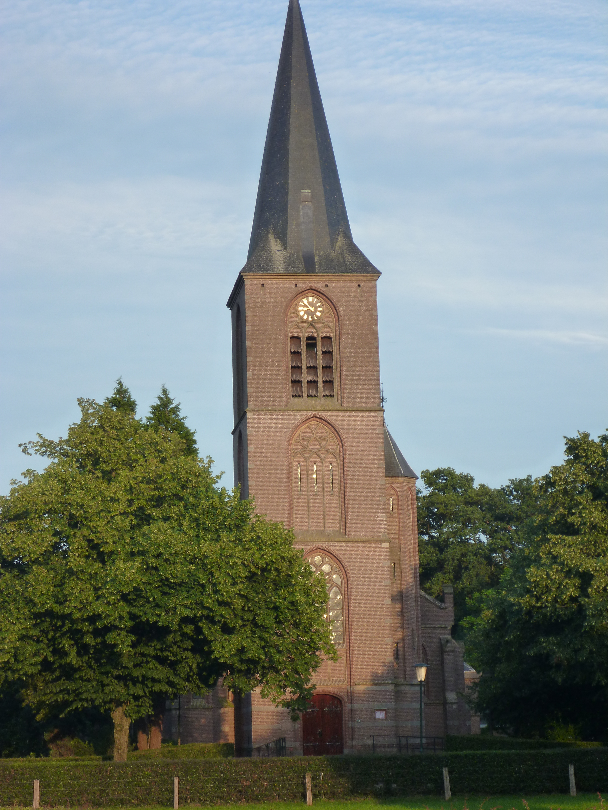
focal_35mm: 80
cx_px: 304
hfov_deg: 18.4
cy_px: 405
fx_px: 1874
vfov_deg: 24.4
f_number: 5.6
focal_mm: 14.3
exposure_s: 1/60
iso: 125
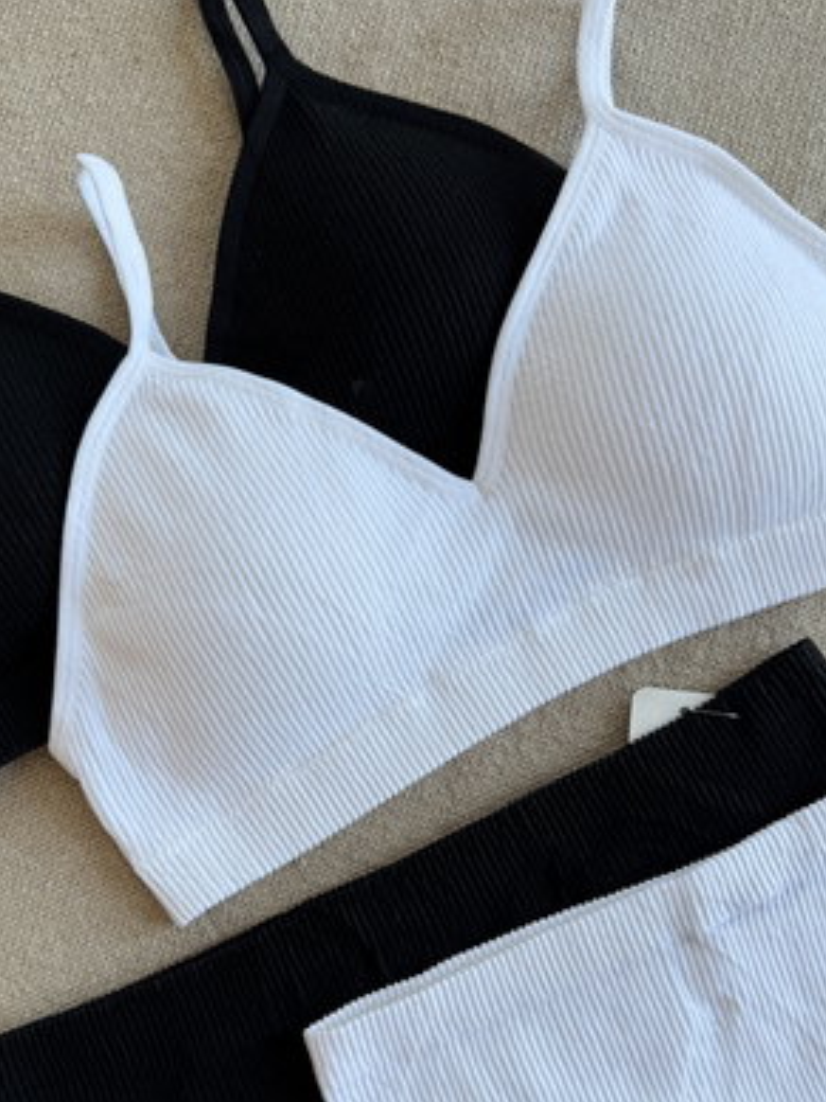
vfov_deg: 55.0
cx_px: 332
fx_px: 1050
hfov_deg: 42.7
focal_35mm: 33
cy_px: 660
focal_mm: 6.76
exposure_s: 1/121
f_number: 1.78
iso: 64
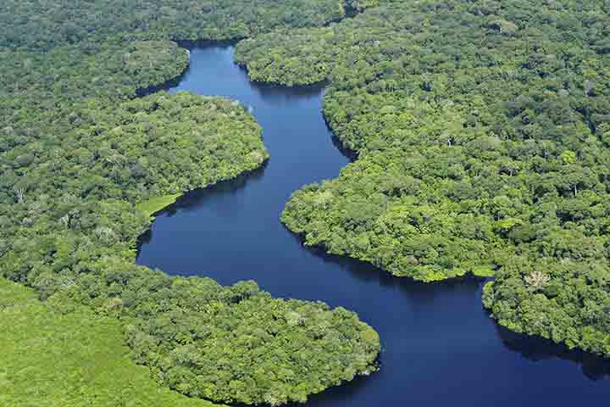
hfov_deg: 28.1
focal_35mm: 72
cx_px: 305
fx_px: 1220
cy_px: 204
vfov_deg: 18.9
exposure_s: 1/125
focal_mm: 48
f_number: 9
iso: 200
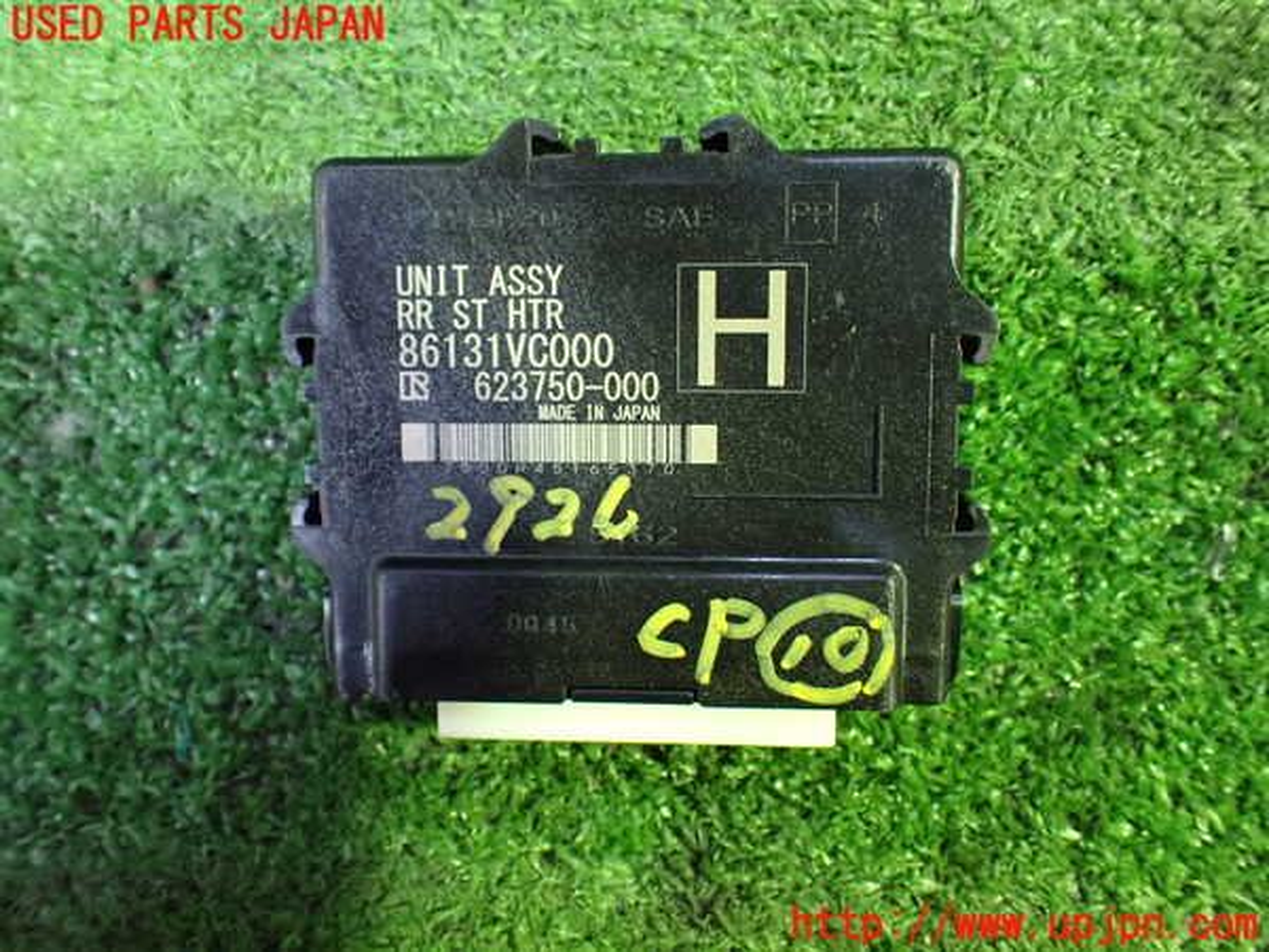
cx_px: 634
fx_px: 1100
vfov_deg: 46.8
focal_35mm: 30
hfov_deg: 60.0
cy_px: 476
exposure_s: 1/30
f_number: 2.3
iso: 1250
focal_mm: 5.4
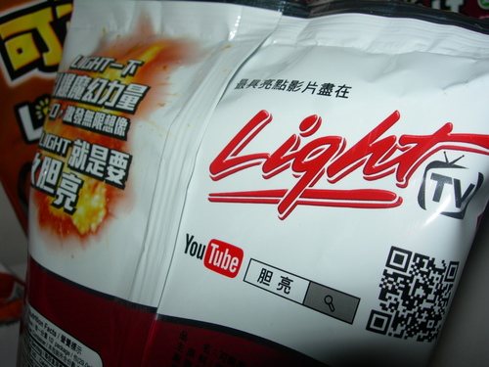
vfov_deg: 37.7
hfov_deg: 49.0
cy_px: 184
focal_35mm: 38
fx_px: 537
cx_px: 244
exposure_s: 1/60.1
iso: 50
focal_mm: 7.8
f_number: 4.8
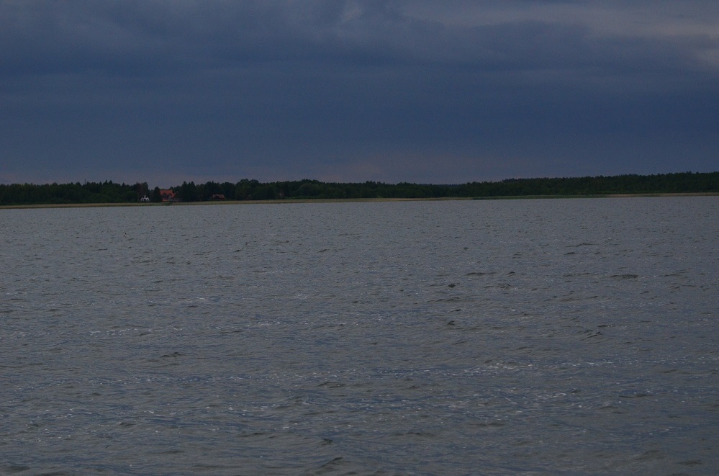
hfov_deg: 19.5
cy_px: 238
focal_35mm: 105
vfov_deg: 13.0
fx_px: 2092
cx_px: 360
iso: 900
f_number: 4.5
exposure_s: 1/8000
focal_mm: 70
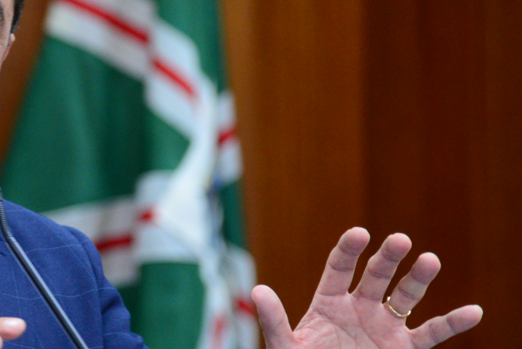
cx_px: -67
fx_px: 4308
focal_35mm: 297
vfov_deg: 4.6
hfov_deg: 6.9
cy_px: 163
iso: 2500
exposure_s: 1/80
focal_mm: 112
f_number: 4
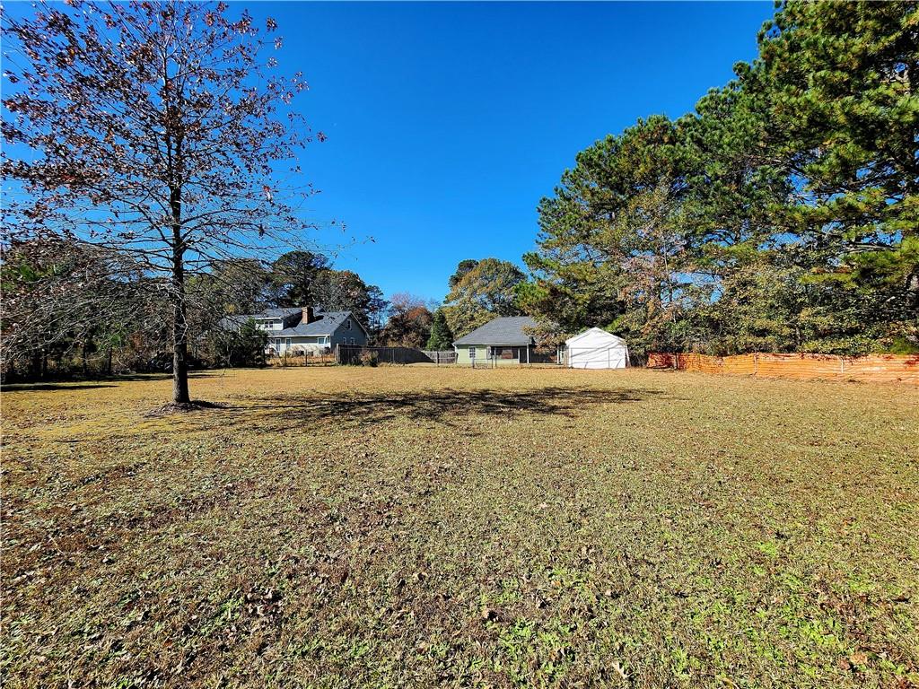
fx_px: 345
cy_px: 344
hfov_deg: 106.2
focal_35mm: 13
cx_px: 460
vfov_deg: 89.9
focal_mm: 2.2
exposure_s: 1/1111
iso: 50
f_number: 2.2
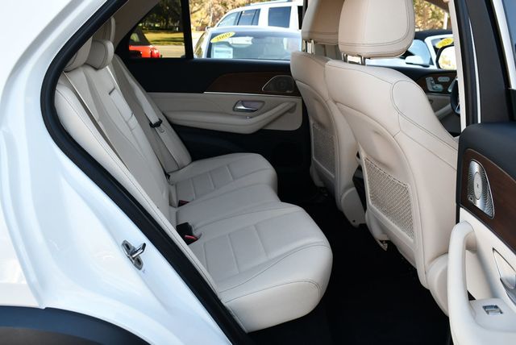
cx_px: 258
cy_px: 172
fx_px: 516
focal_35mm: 36
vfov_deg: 36.9
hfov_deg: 53.1
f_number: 4.5
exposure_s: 1/250
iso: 400
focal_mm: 18
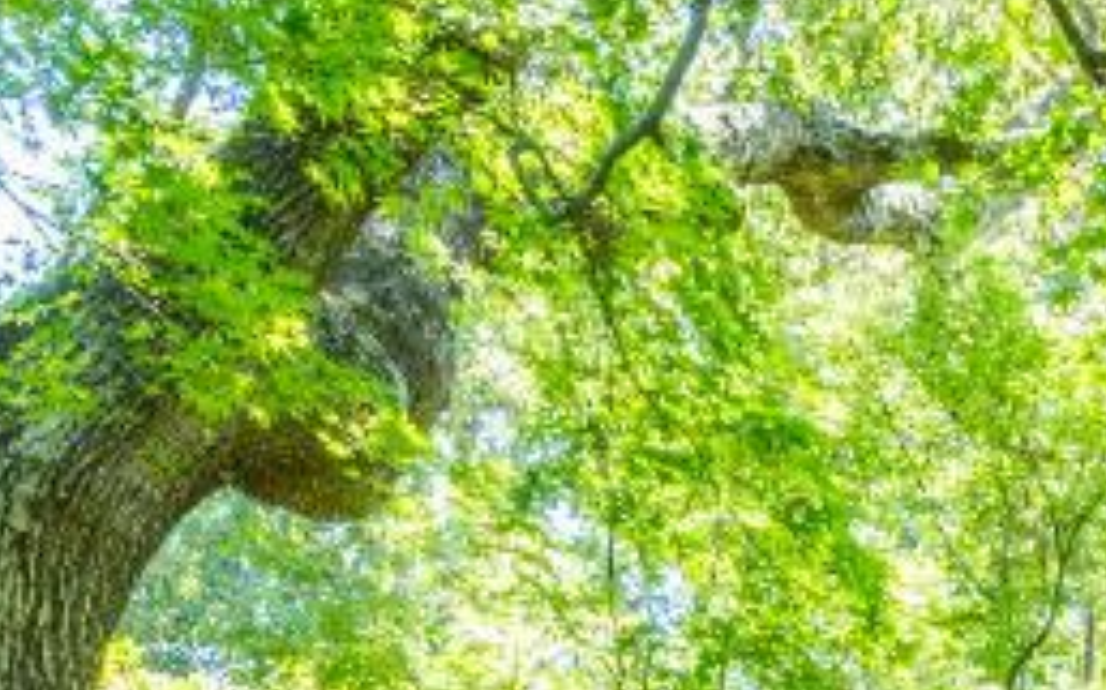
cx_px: 1239
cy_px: 1851
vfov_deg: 11.6
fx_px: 2501
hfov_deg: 23.3
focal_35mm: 83
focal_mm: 14
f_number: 9
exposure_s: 1/25
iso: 250
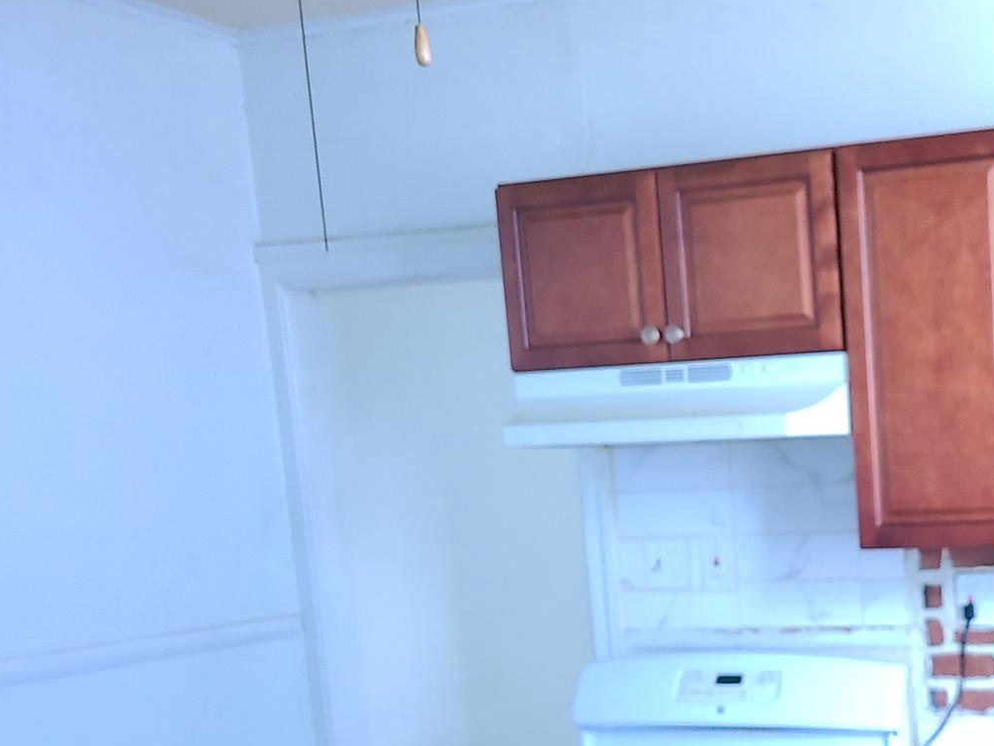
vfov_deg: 26.7
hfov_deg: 33.2
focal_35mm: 53
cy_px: 655
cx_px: 992
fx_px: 1522
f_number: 1.8
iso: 1250
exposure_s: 1/24
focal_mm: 5.4
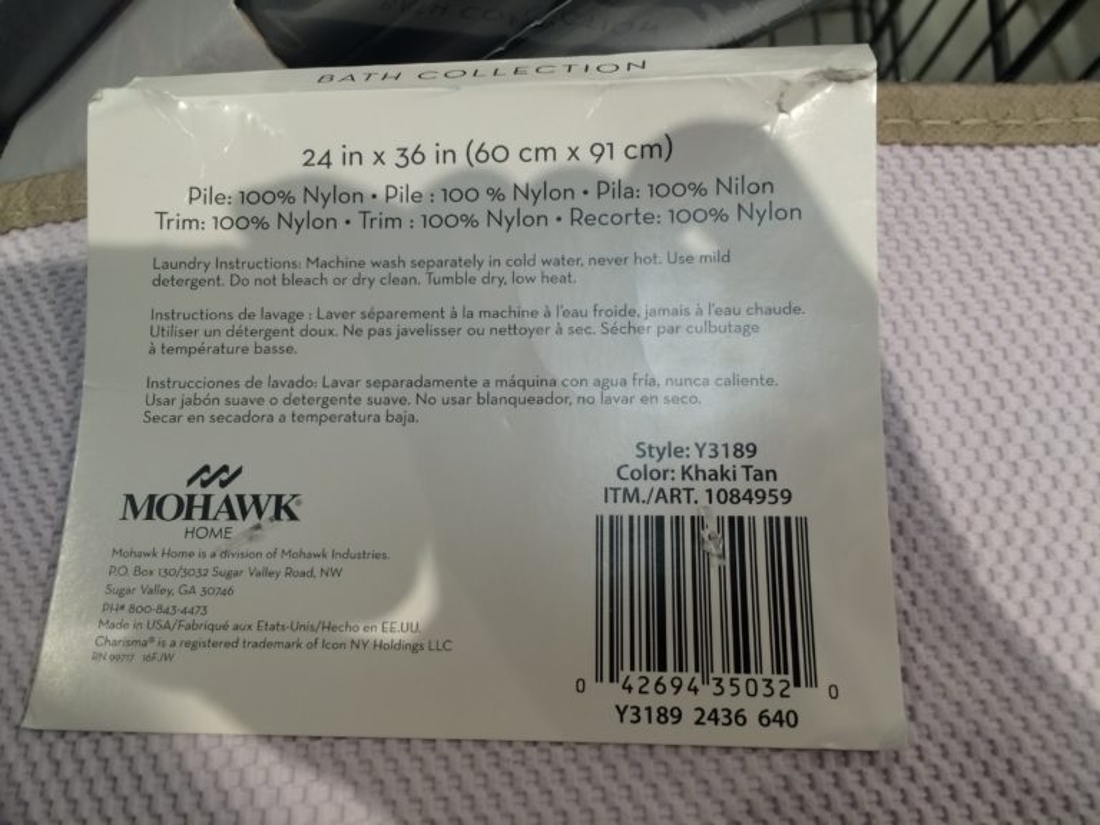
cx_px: 550
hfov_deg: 61.7
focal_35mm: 29
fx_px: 922
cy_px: 412
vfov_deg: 48.2
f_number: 2.2
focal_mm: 4.15
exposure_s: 1/30
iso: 40
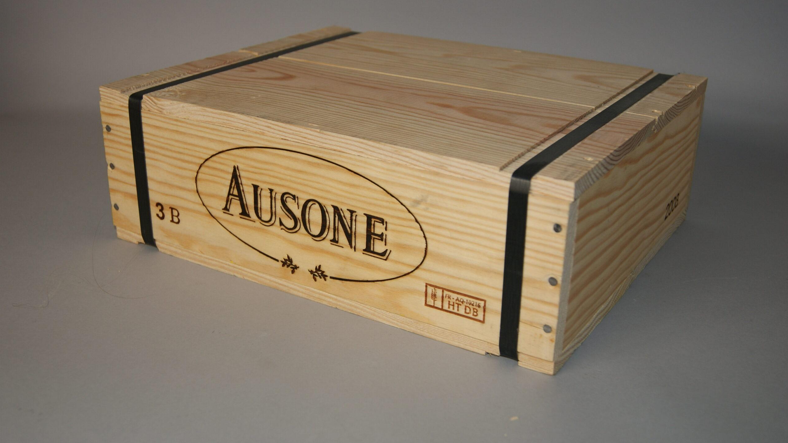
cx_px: 394
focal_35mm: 41
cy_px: 218
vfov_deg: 29.0
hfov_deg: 49.4
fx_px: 857
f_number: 4.5
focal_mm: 26
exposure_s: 1/160
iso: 125
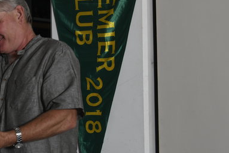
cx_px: -55
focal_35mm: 94
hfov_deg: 20.2
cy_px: 74
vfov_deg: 14.5
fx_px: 598
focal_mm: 36
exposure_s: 1/125
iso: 320
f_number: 9
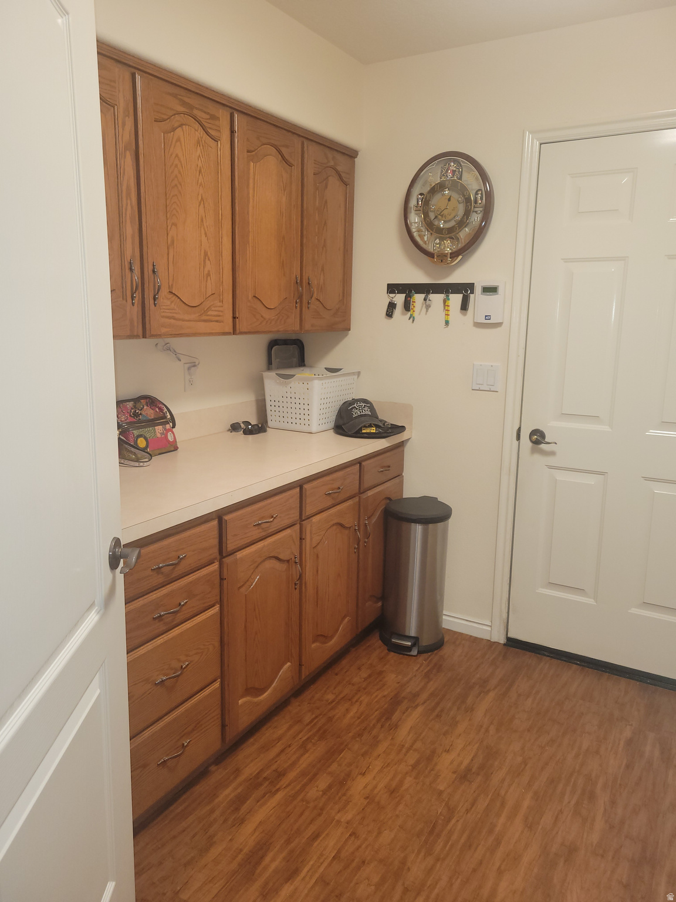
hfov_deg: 53.1
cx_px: 338
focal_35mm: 26
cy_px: 451
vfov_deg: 67.3
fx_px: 677
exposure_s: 1/30
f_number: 1.8
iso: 100
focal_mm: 5.4
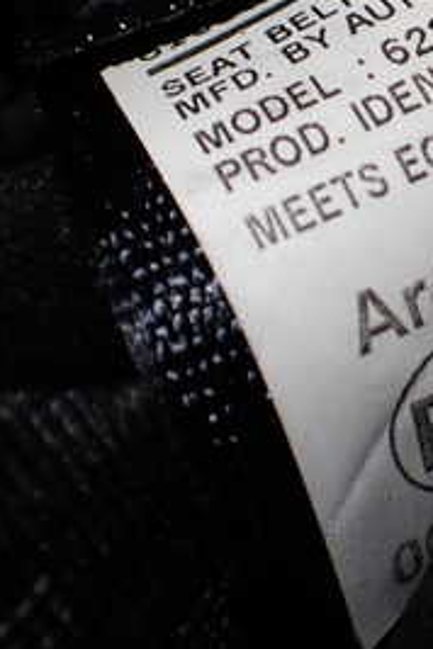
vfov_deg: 28.6
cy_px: 192
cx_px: 511
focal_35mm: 70
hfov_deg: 18.5
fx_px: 1263
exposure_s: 1/125
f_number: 2.3
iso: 100
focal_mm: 5.4
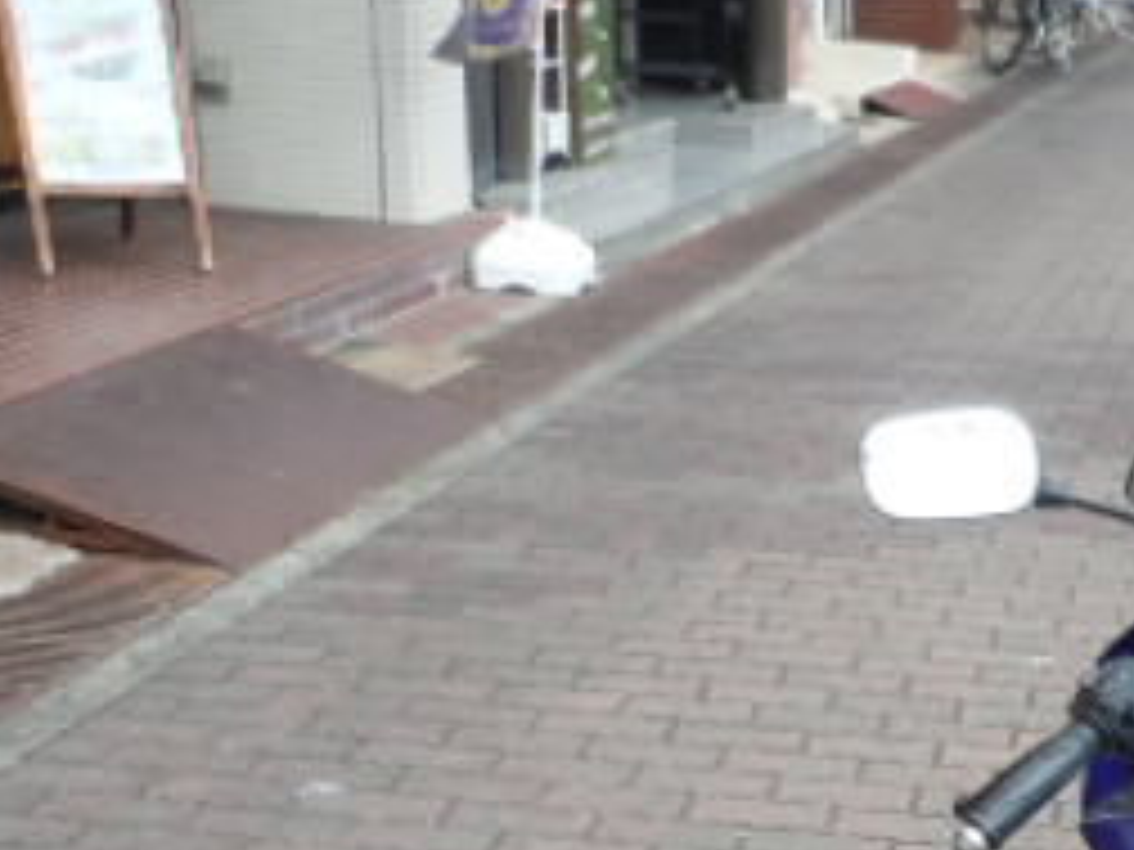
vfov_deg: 19.9
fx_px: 2326
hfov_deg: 25.6
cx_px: 1220
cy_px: 908
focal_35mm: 71
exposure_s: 1/125
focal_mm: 5
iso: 100
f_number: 3.7
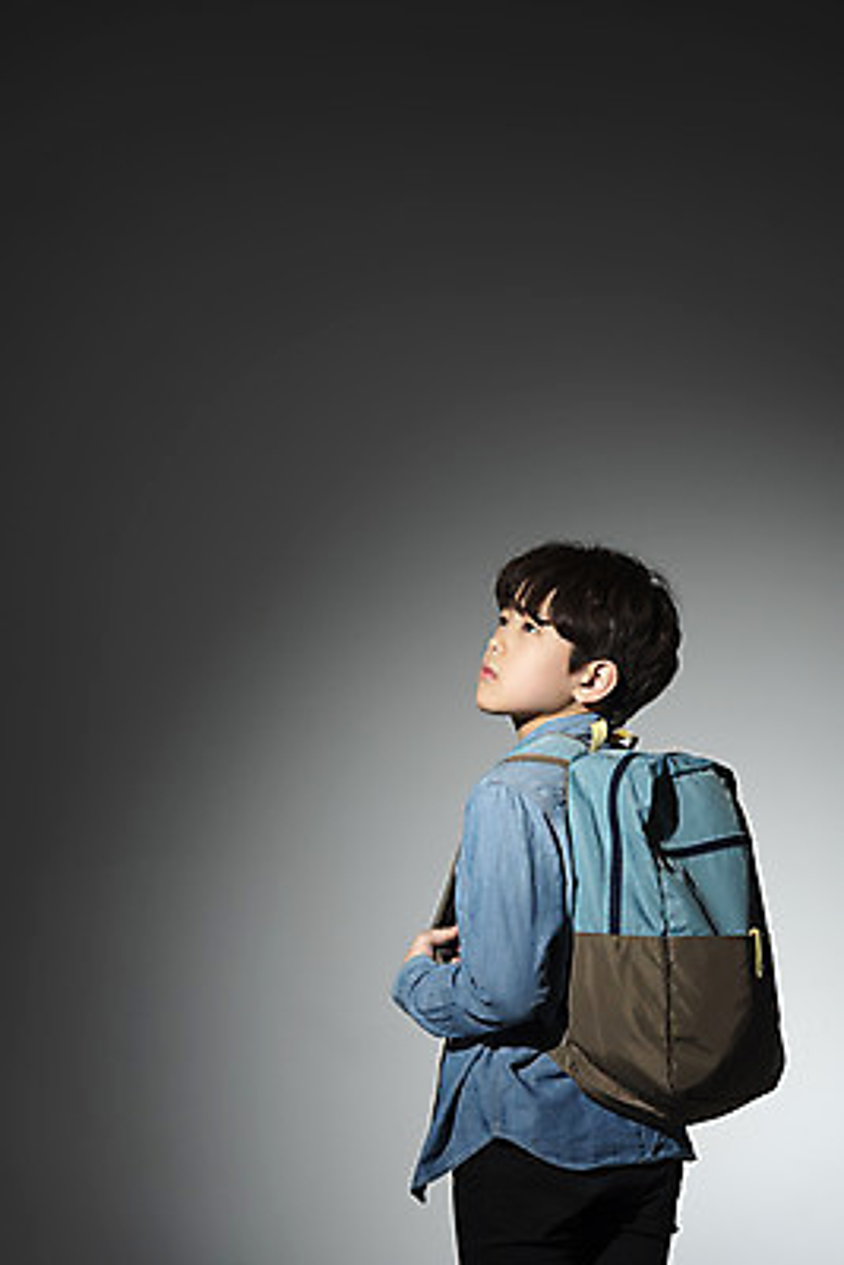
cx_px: 422
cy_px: 632
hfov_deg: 10.2
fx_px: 4743
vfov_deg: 15.2
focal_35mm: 135
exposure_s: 1/125
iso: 100
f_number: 6.3
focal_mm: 135
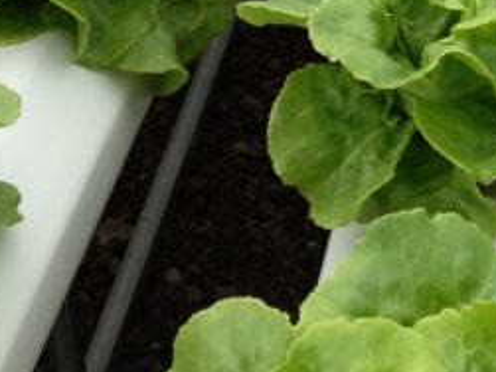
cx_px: 650
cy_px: -309
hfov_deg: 13.3
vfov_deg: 9.8
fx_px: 2048
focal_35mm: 143
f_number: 2.4
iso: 50
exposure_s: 1/120
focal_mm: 4.28
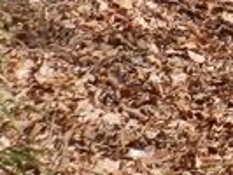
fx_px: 1011
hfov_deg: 10.0
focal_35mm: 150
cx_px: 687
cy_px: -201
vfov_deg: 9.2
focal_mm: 4.5
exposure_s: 1/100
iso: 80
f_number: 8.7
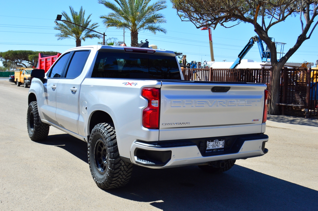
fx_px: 344
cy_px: 106
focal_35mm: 39
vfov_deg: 34.2
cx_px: 159
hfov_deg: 49.6
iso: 400
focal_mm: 26
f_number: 7.1
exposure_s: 1/1250
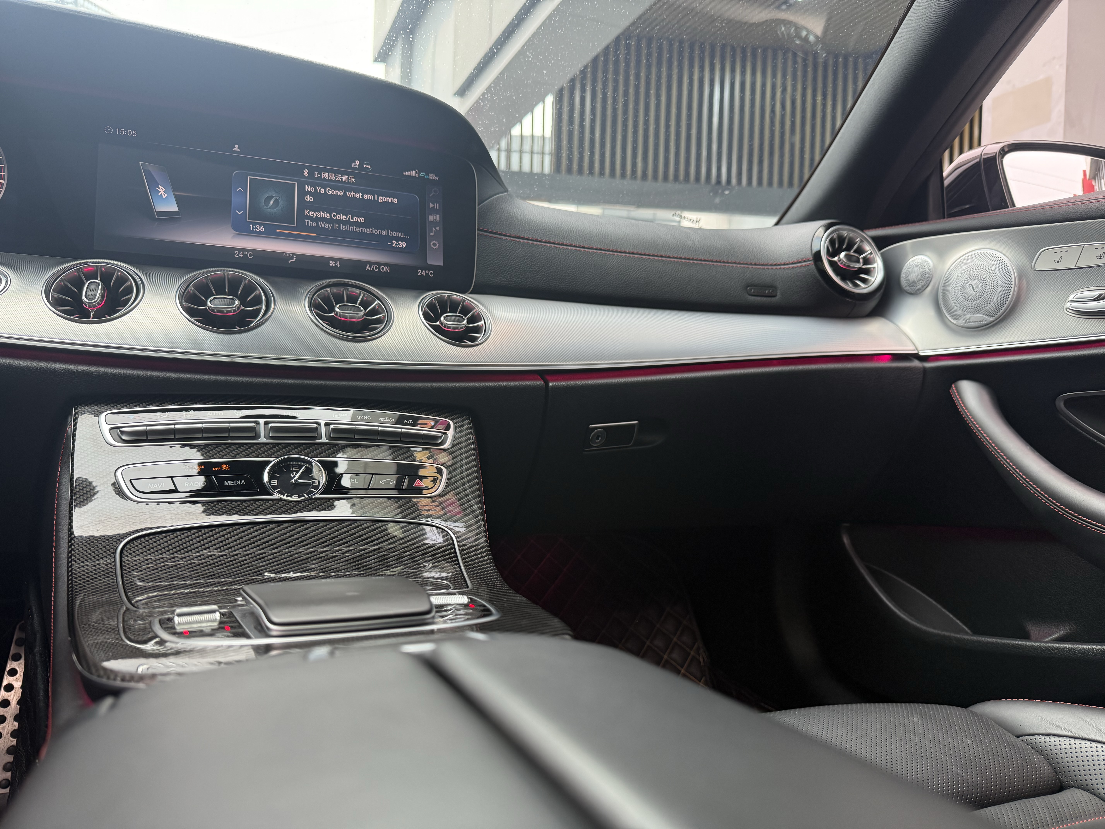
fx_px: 766
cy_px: 414
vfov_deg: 56.8
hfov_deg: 71.6
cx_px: 552
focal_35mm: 24
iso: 160
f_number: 1.78
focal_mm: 6.76
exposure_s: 1/112
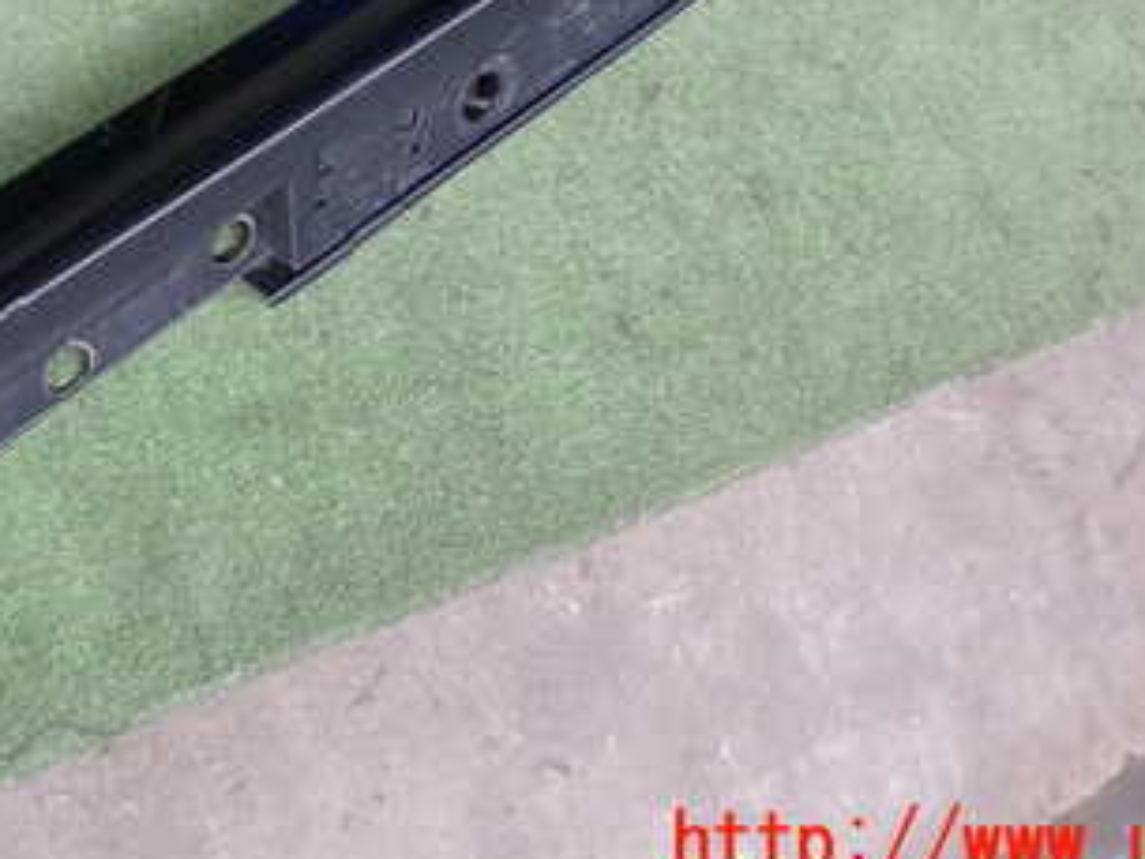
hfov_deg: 32.5
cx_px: 394
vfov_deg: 24.0
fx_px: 1952
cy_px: 49
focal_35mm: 59
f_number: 2.3
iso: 160
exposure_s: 1/125
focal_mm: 5.4
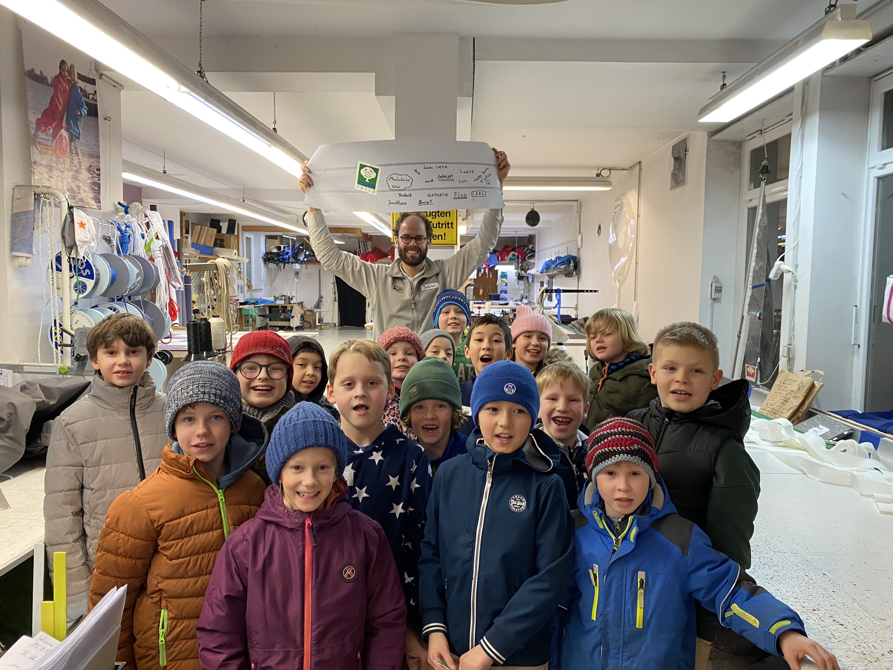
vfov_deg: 53.1
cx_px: 446
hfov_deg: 67.3
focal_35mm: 26
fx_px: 671
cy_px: 335
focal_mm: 4.25
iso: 125
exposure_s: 1/50
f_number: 1.8
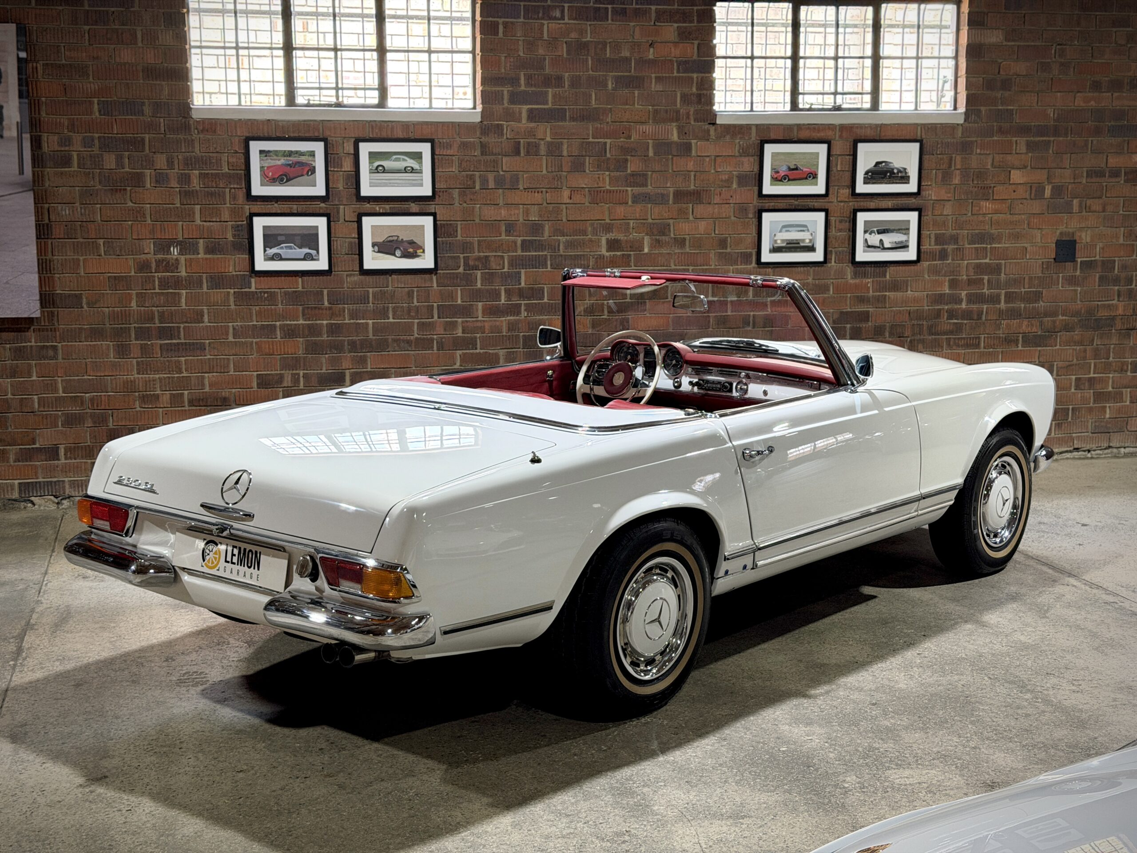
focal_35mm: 48
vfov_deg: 30.3
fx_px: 1577
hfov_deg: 39.7
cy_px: 426
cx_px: 568
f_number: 1.78
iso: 200
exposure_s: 1/60
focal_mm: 6.76
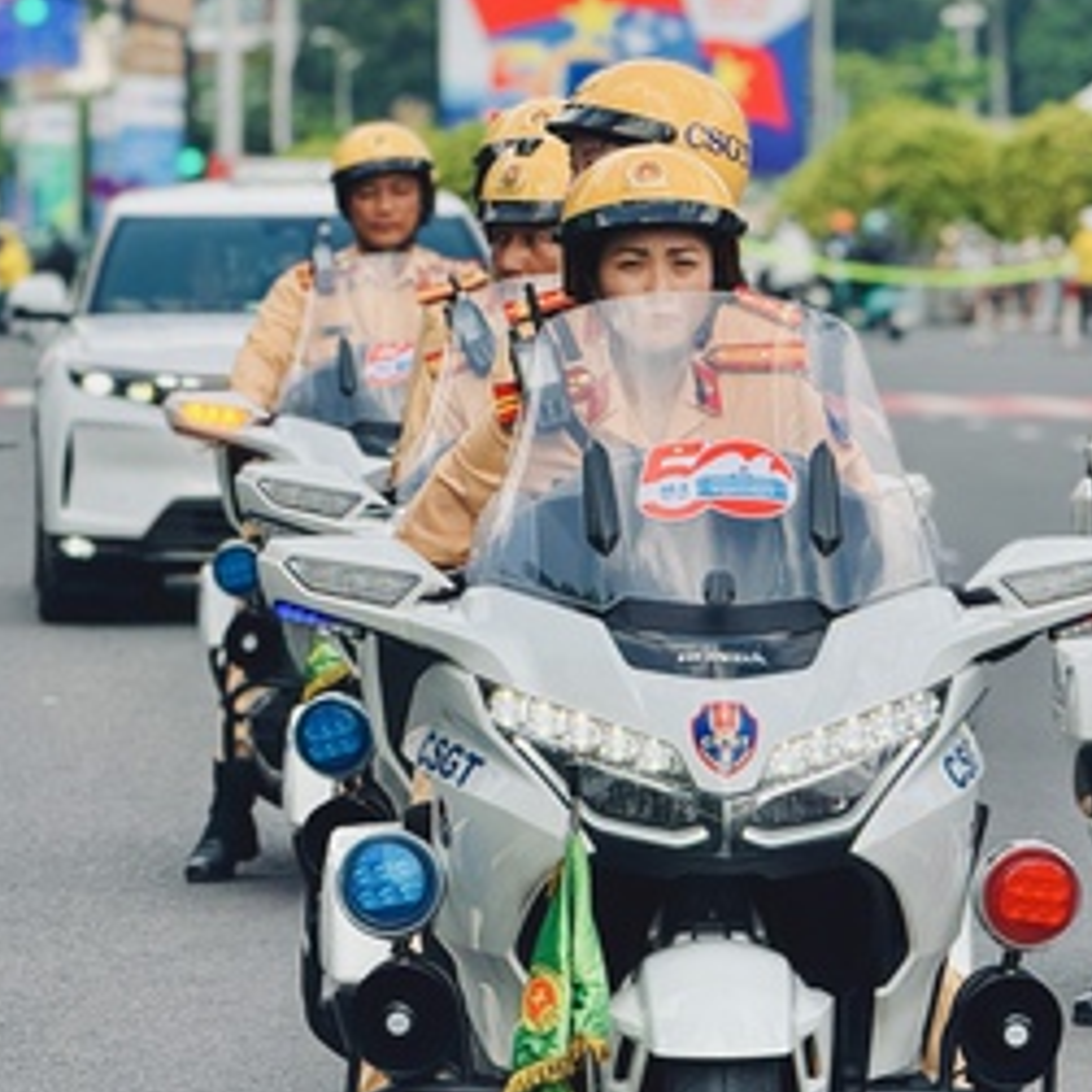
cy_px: 570
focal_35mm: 270
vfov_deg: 6.5
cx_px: 548
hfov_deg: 6.5
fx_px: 9636
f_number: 2.8
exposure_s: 1/850
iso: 64
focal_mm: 15.66
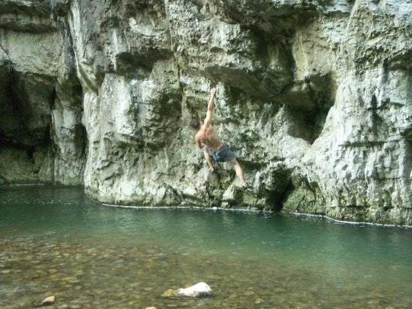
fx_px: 643
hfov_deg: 35.5
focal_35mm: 54
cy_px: 154
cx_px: 206
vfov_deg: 27.0
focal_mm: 11.5
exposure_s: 1/10
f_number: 3.5
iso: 160
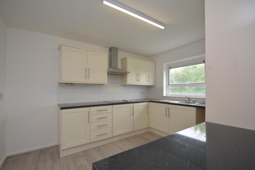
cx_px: 128
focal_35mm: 15
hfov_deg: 100.4
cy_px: 85
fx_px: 106
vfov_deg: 77.3
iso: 200
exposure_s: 1/80
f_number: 4.5
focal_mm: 10
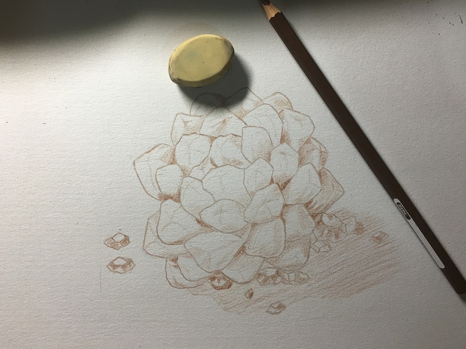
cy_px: 174
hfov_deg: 61.7
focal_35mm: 29
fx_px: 390
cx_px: 233
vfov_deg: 48.2
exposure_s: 1/17
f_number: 2.2
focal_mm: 4.15
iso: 40
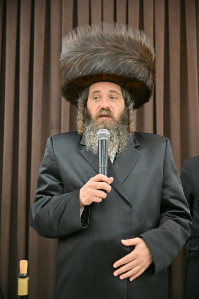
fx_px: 539
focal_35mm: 65
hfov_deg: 20.9
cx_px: 100
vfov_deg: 31.0
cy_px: 150
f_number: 4
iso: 400
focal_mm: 65
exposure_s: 1/200
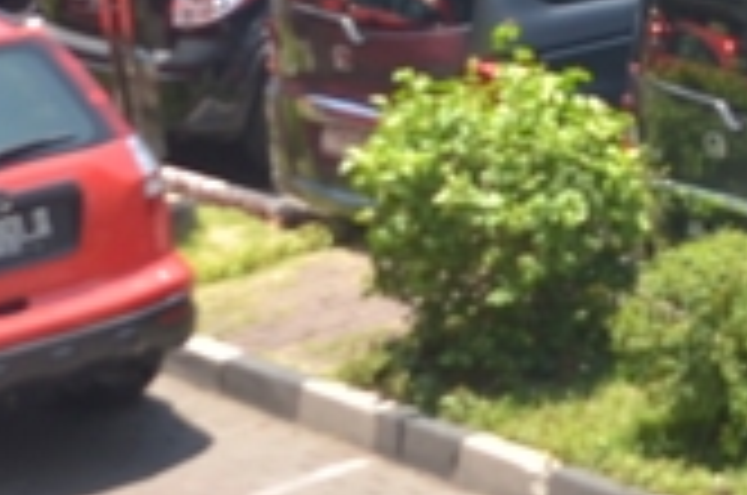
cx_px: 918
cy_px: 76
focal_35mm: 240
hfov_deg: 8.5
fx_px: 4970
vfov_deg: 5.7
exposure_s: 1/400
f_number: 5.6
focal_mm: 26
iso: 100
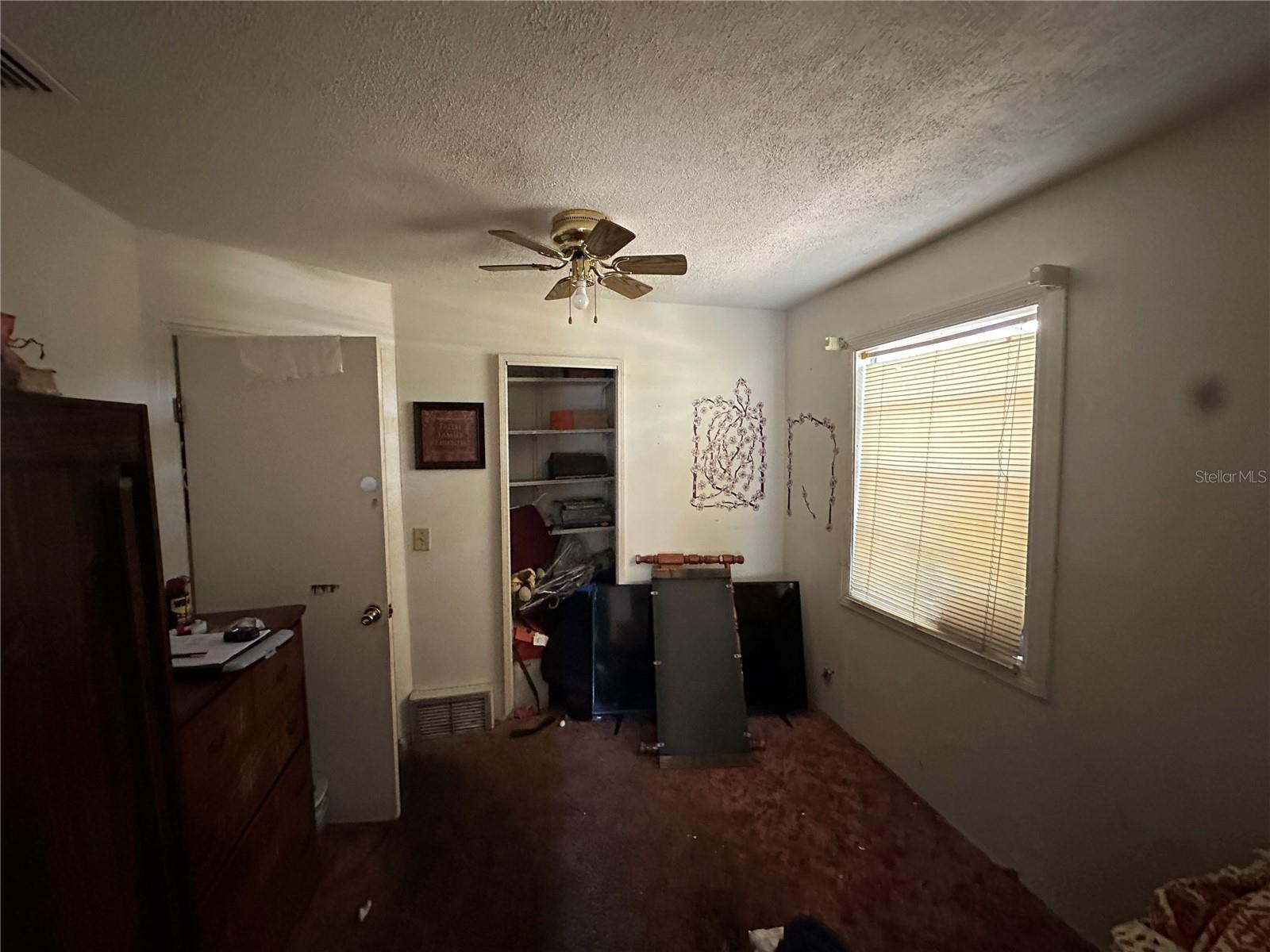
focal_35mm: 14
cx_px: 635
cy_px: 476
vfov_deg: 85.7
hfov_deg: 102.1
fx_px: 514
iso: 1000
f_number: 2.2
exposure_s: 1/60
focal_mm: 2.22
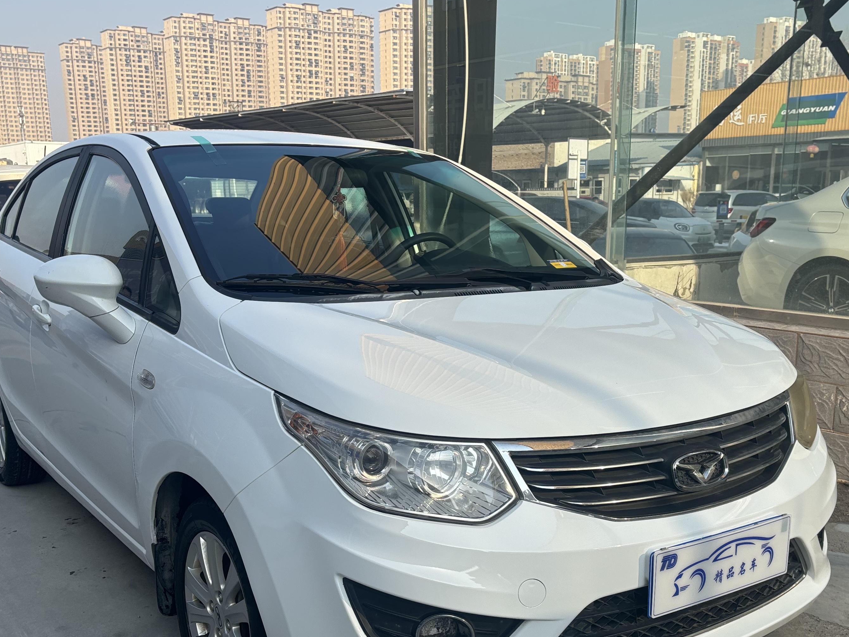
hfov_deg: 47.9
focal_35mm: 39
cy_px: 439
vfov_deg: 36.3
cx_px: 425
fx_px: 957
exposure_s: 1/2242
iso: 50
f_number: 1.6
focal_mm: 5.96
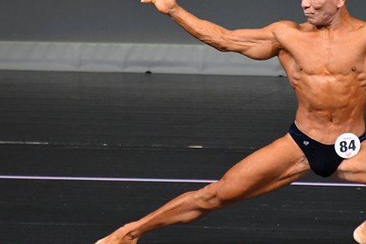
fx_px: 8160
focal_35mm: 803
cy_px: 69
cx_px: 270
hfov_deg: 2.6
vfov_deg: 1.7
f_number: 5.6
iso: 4000
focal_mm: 300
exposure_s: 1/400
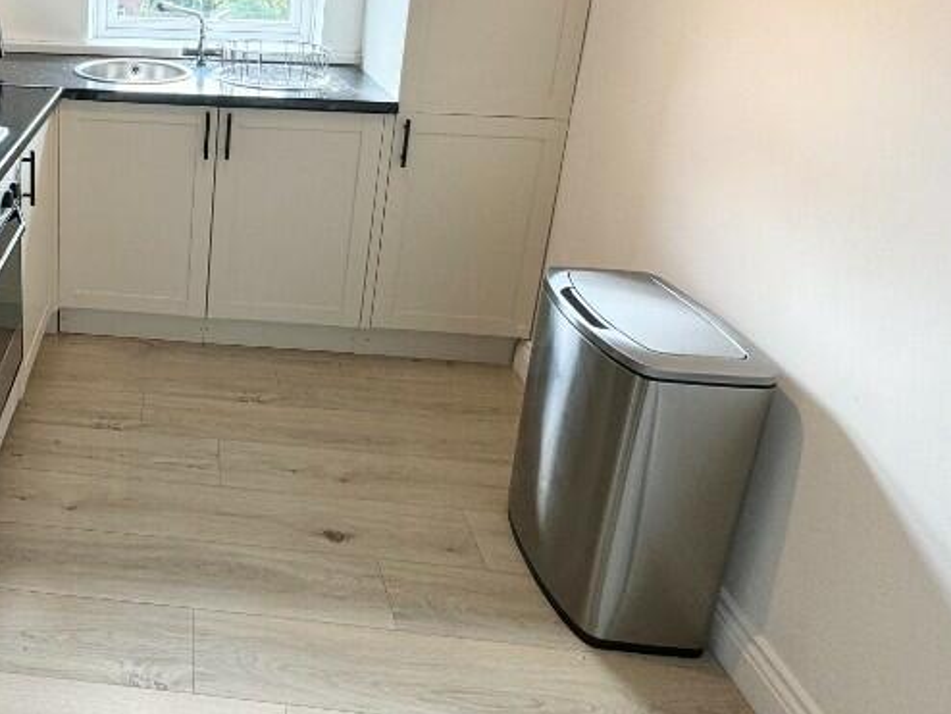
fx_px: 797
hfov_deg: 54.3
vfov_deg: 45.5
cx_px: 108
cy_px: 131
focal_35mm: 29
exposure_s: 1/100
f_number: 2.2
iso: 80
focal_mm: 2.22
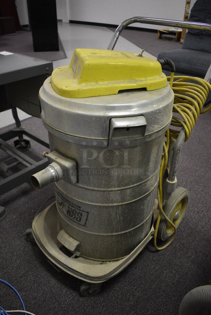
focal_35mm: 30
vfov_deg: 61.9
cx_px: 106
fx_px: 263
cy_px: 158
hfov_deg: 43.7
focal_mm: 20
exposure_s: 1/125
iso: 3200
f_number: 3.5
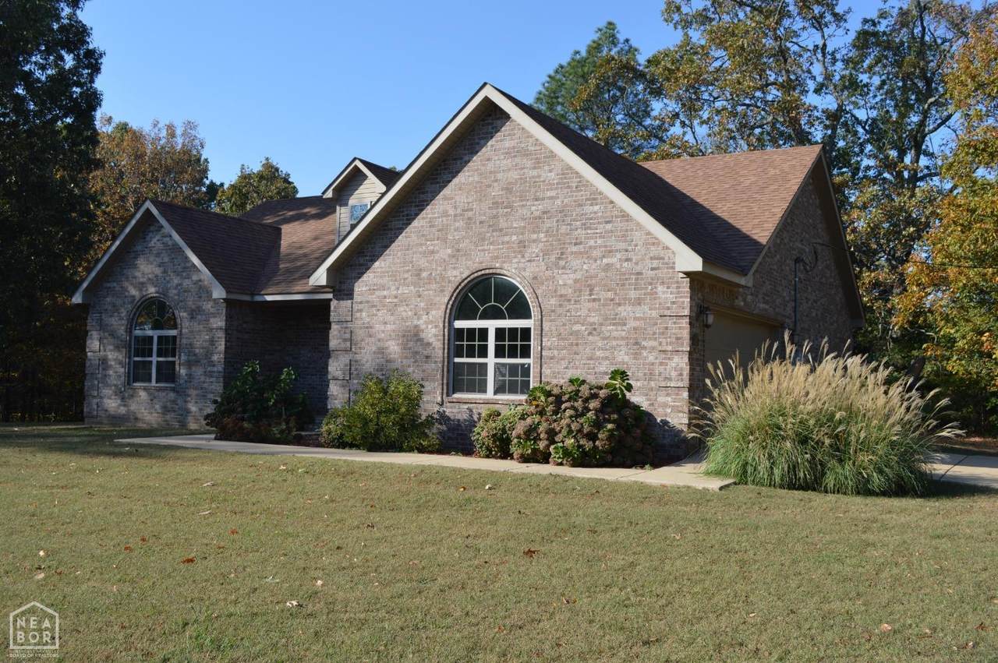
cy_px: 332
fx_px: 914
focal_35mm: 33
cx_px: 499
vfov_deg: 39.9
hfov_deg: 57.3
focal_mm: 22
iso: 100
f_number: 7.1
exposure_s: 1/200
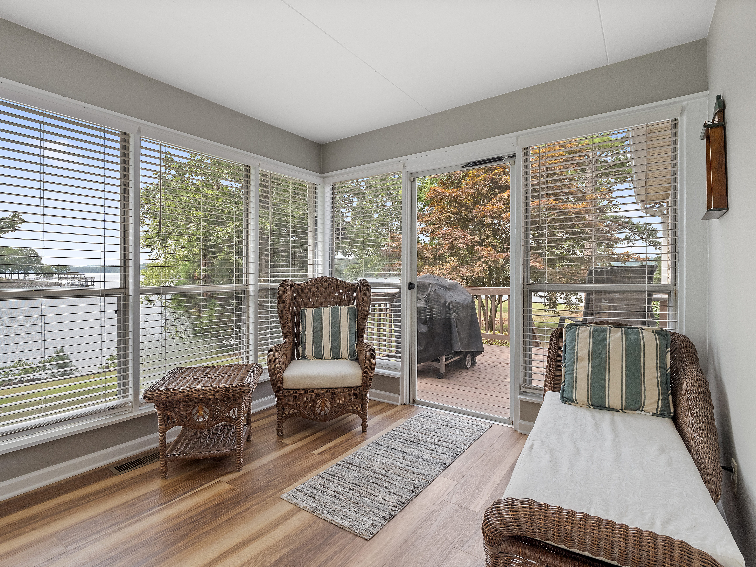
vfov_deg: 71.6
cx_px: 378
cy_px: 284
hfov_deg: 87.8
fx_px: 393
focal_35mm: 18
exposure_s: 1/60
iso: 400
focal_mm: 9
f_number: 5.6
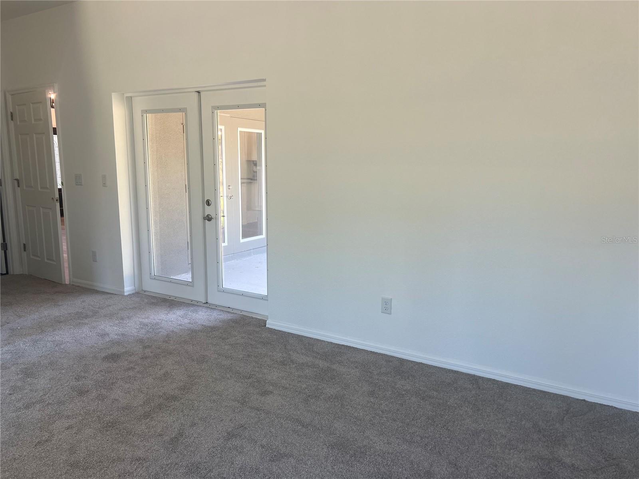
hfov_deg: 67.3
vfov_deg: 53.1
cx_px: 320
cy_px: 240
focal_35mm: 26
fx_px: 480
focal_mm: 5.7
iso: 50
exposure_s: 1/121
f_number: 1.5
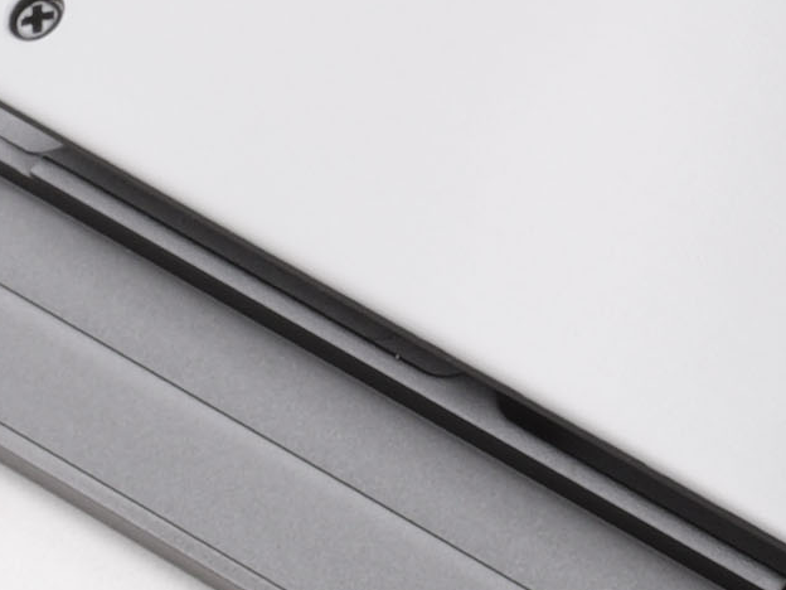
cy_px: -581
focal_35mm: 552
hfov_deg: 3.6
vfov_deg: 2.7
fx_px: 12534
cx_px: 295
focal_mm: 60
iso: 100
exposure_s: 1/1.67
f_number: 22
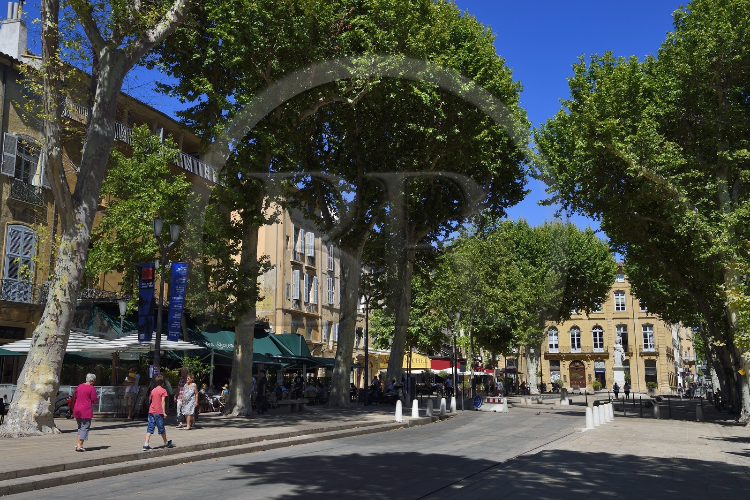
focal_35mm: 38
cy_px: 250
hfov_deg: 50.7
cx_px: 375
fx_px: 791
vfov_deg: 35.0
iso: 200
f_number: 14
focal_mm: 38
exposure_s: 1/200
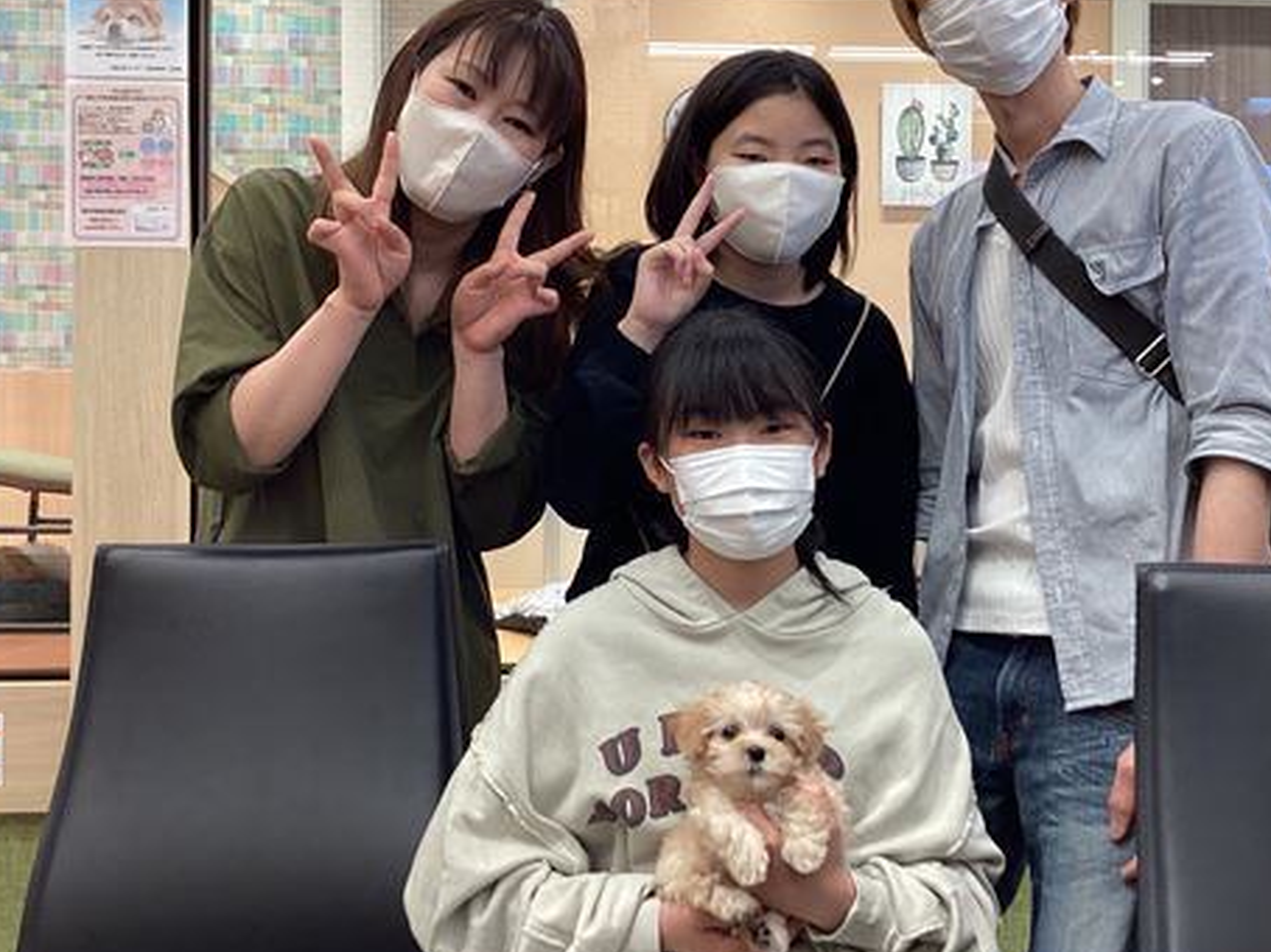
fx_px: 1505
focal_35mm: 41
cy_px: 459
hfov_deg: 45.6
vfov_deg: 35.1
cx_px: 756
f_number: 2.4
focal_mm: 3.3
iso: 80
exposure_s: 1/120
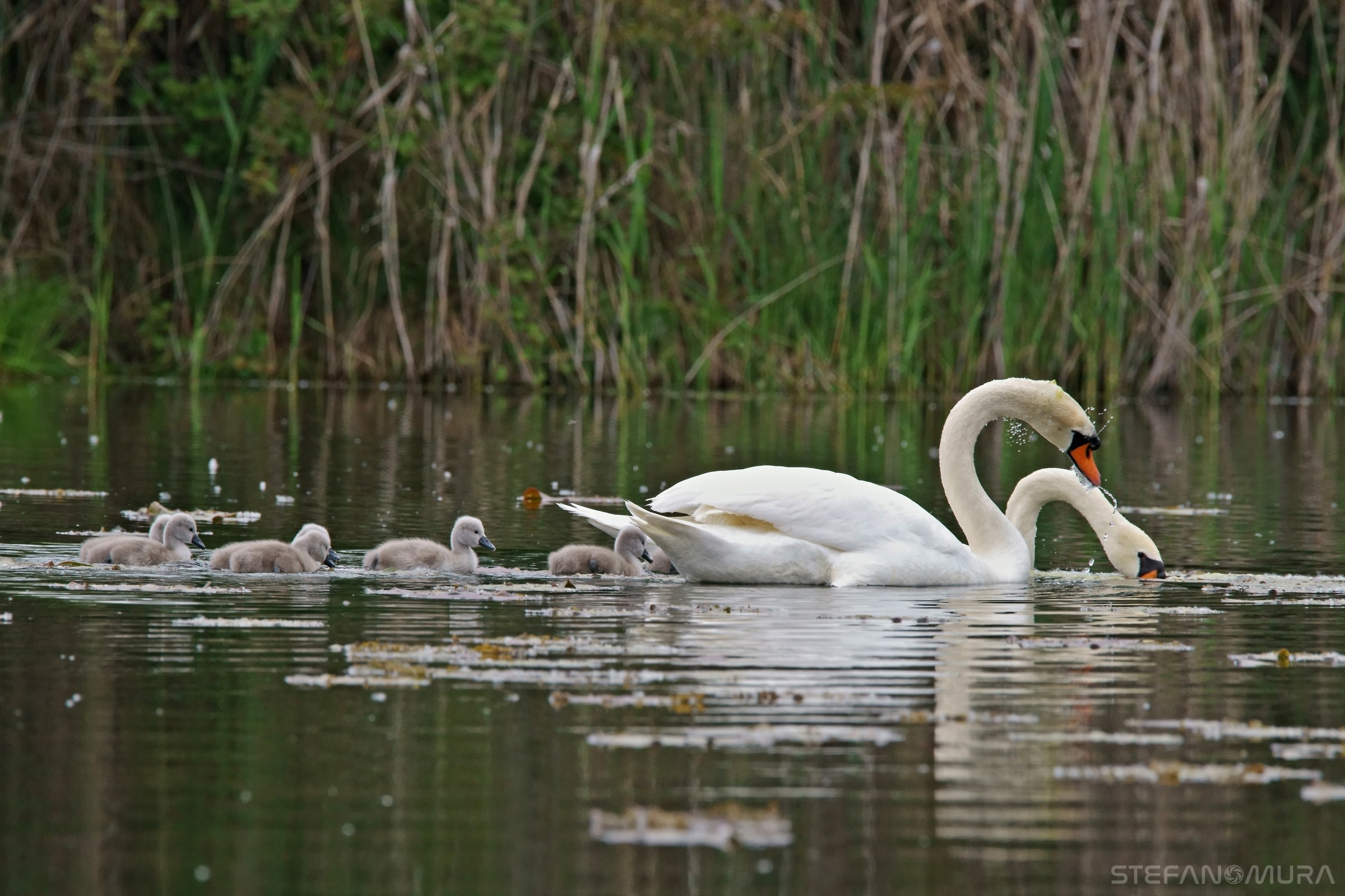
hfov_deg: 3.4
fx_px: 22415
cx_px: 672
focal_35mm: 600
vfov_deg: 2.3
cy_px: 448
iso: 1600
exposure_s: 1/400
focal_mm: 600
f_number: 13
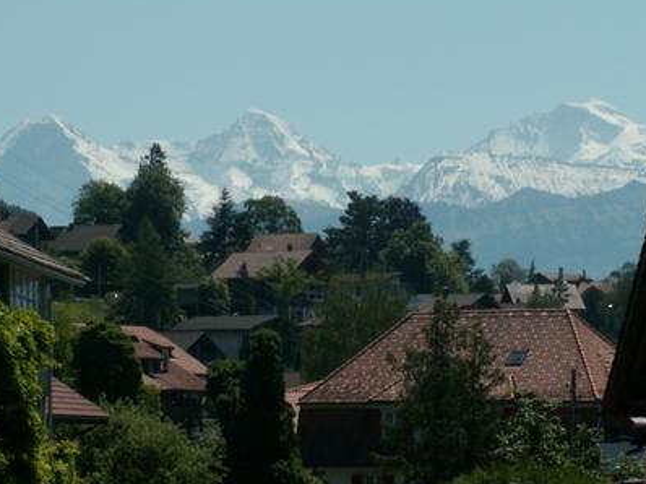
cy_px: 161
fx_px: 3152
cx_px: 289
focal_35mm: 169
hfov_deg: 11.7
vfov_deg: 8.8
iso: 50
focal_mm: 17.16
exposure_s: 1/800
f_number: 5.6
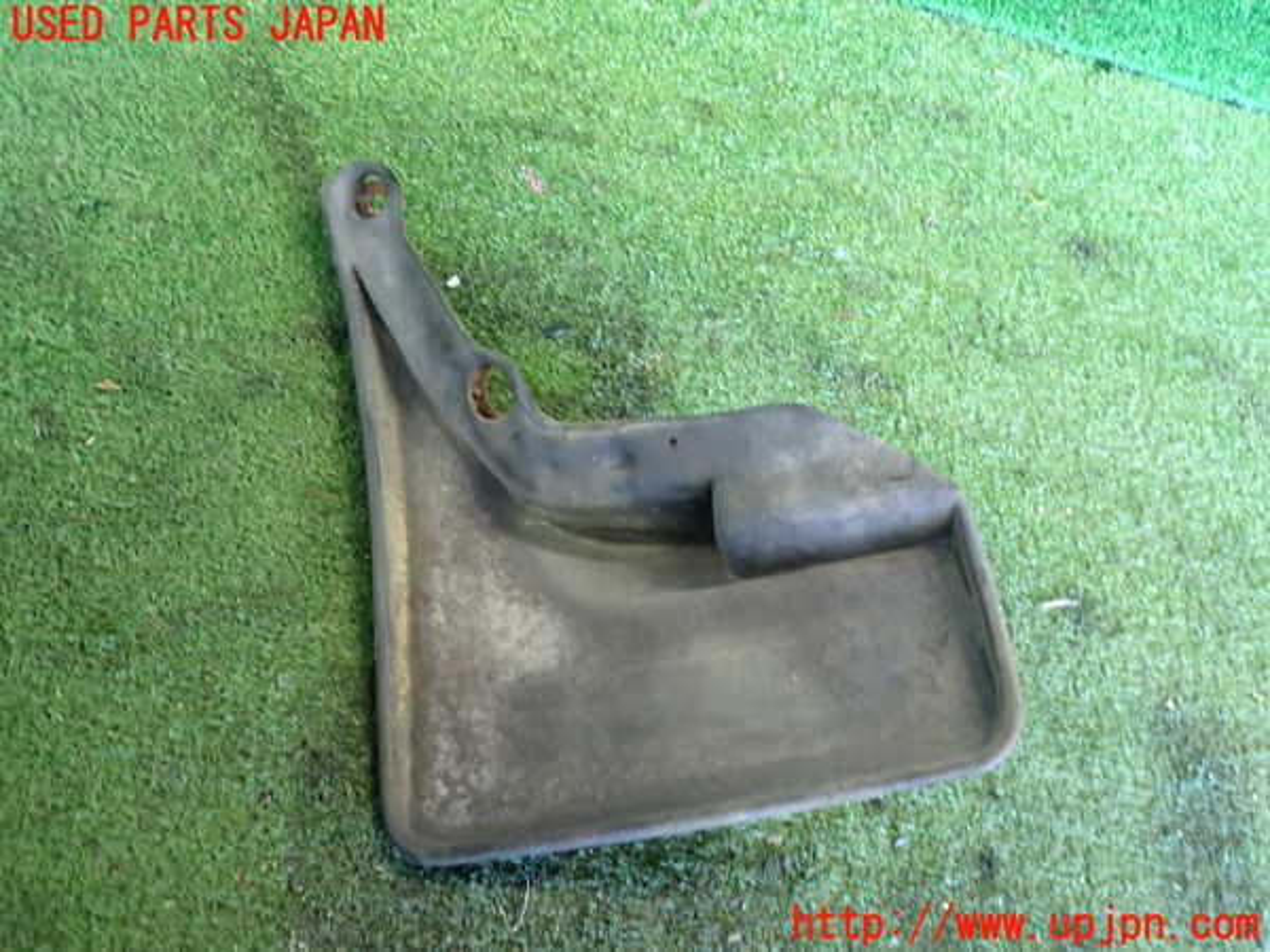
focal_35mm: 30
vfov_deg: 46.8
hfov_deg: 60.0
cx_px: 635
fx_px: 1101
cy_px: 476
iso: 400
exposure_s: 1/30
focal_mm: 5.4
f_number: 2.3
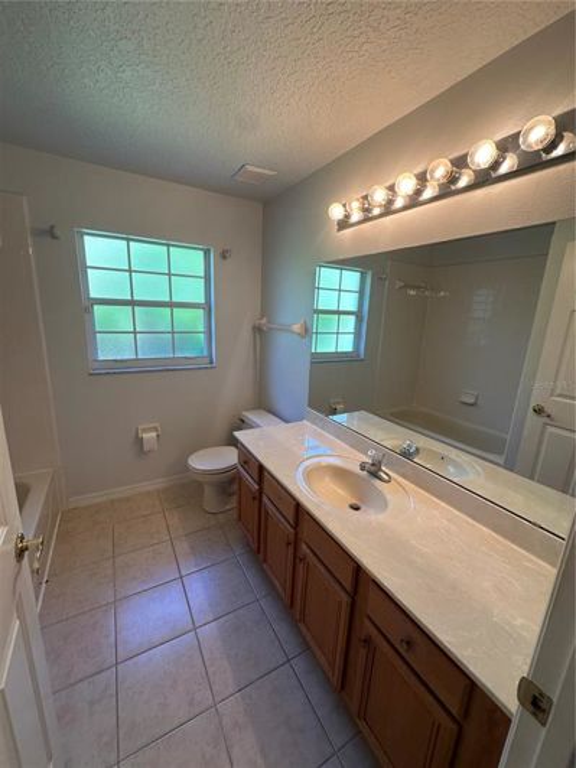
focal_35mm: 14
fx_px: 311
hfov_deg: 85.7
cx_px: 288
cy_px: 384
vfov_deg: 102.1
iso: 100
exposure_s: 1/120
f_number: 2.2
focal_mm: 2.22
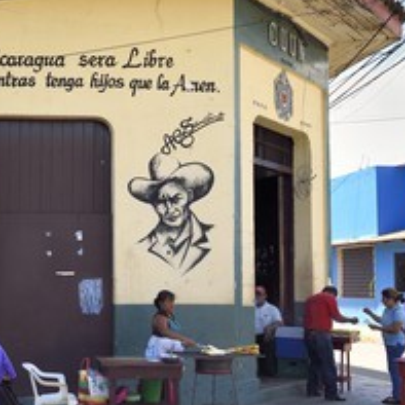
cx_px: 5
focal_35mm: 58
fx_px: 768
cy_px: 251
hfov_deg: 27.9
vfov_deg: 29.4
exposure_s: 1/160
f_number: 11
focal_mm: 32
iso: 400
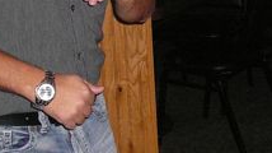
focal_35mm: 114
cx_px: 226
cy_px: -61
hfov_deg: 18.6
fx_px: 822
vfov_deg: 10.3
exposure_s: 1/30
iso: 250
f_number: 2.8
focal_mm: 5.2
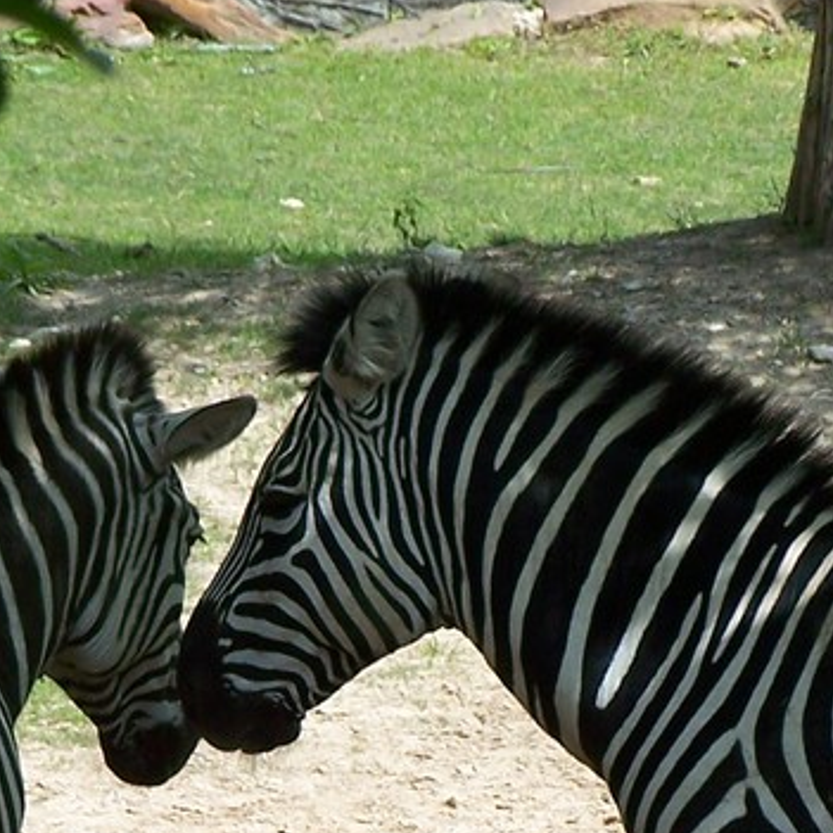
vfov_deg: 3.9
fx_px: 12197
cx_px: 570
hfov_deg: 3.9
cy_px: 865
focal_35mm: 448
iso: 80
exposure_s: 1/800
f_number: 3.2
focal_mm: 23.1
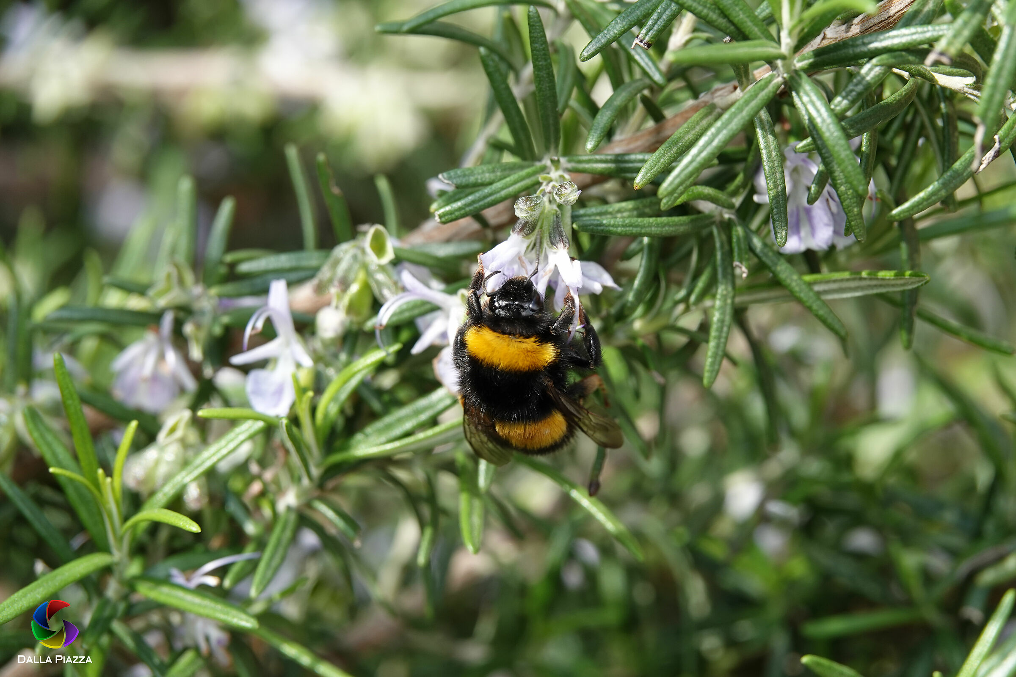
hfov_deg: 4.6
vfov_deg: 3.1
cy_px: 338
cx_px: 508
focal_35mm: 447
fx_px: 12614
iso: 125
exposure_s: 1/250
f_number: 4
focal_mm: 163.85
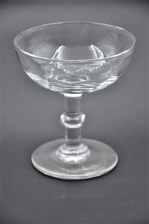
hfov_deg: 9.9
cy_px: 112
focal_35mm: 138
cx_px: 74
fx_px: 859
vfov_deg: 14.9
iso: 3200
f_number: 5.6
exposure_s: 1/1600
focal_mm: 92
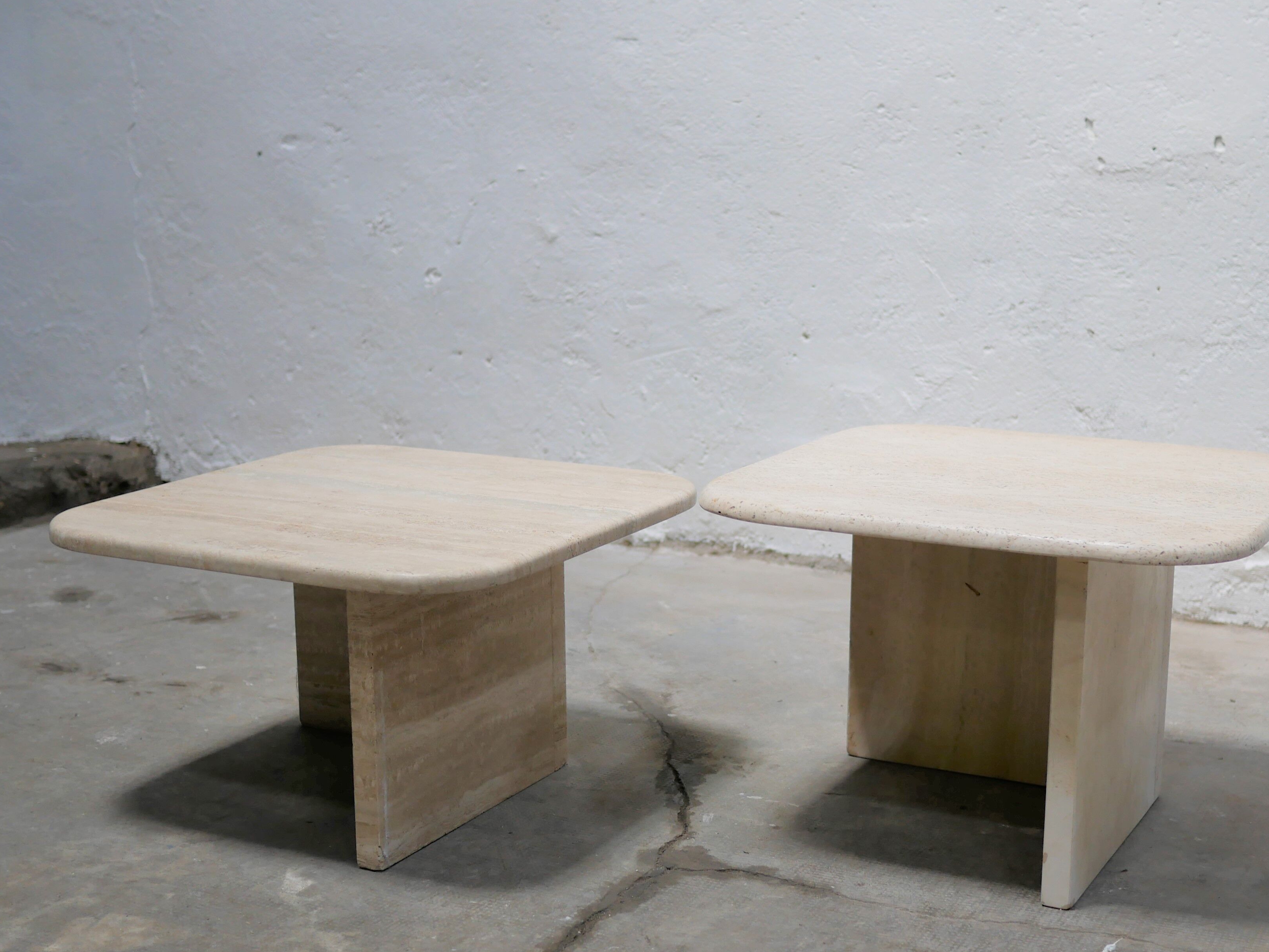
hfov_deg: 34.9
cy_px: 519
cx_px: 717
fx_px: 2017
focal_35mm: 55
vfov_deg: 26.6
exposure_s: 1/60
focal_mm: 20
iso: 200
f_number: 1.7
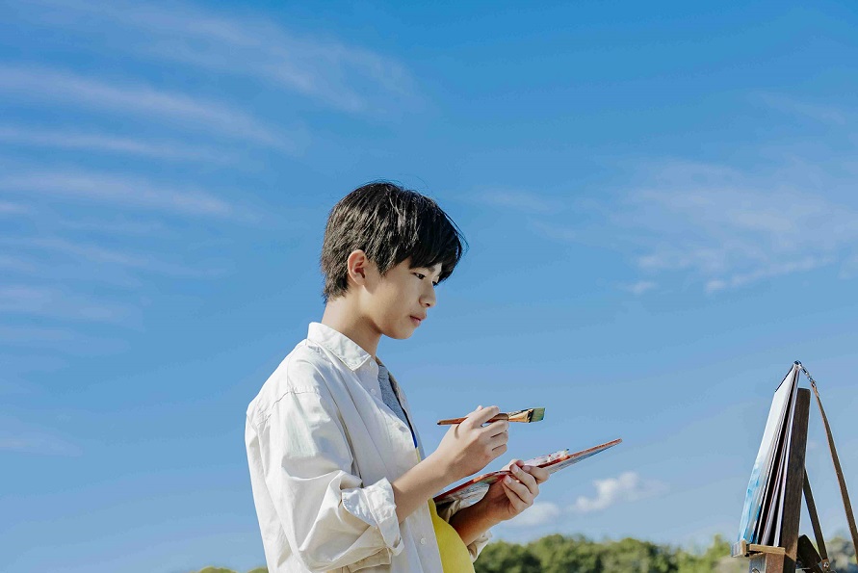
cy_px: 286
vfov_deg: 19.5
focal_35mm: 70
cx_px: 429
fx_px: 1669
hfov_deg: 28.8
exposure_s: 1/1250
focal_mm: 70
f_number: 6.3
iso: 250
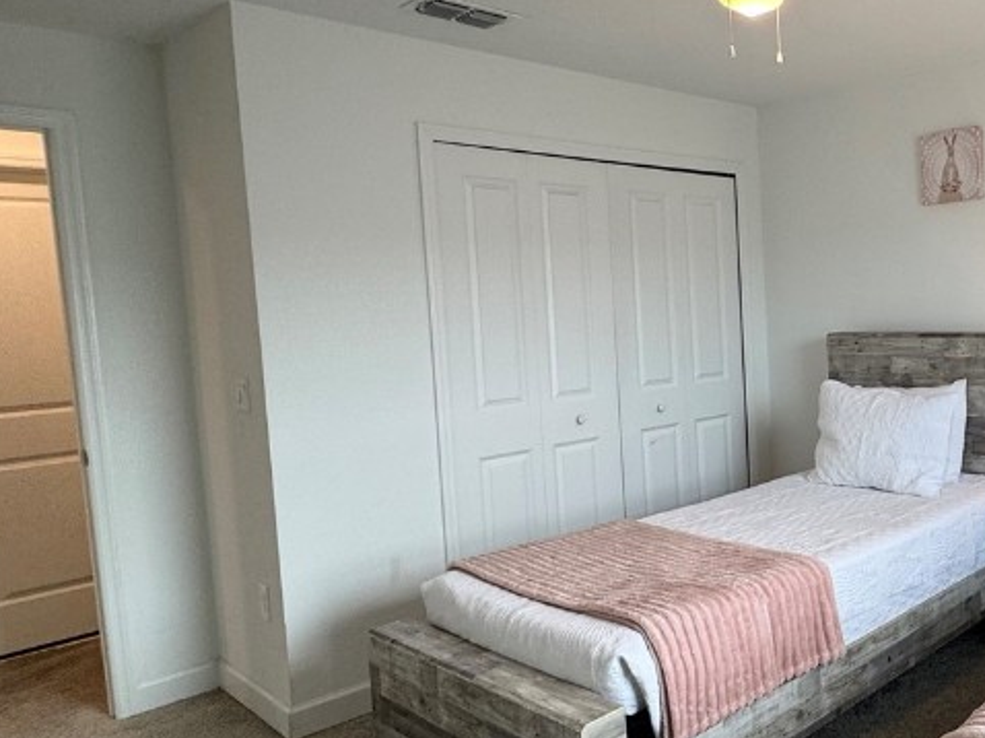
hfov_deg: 52.1
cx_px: 905
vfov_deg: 46.8
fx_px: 853
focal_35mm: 30
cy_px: 357
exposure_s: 1/120
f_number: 2.2
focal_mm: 2.22
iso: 100
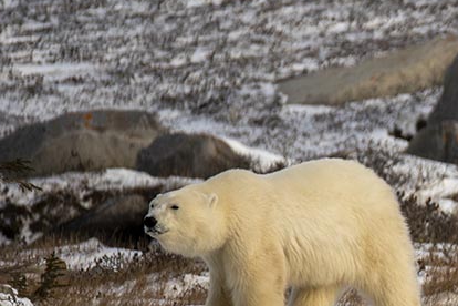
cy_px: 183
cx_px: 593
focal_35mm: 1739
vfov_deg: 0.8
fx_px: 22122
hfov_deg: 1.2
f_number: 6.3
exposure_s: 1/1250
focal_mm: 600
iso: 280
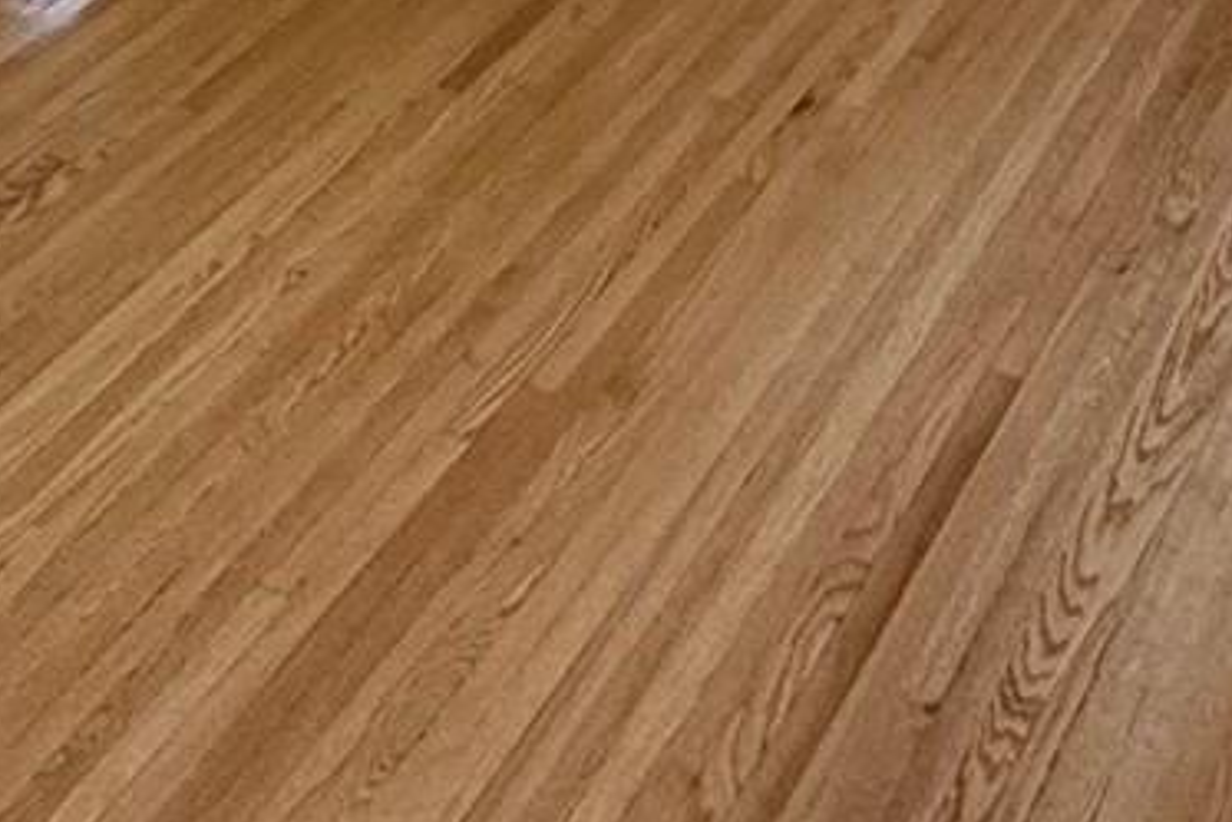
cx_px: 26
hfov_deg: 24.3
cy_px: -1179
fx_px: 2739
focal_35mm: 80
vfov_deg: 12.9
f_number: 2.2
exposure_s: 1/99
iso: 200
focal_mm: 2.22
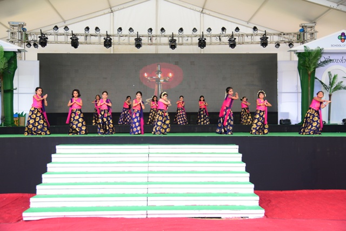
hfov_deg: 50.7
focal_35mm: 38
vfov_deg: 35.1
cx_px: 173
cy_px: 116
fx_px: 365
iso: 250
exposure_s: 1/200
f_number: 4
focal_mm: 38
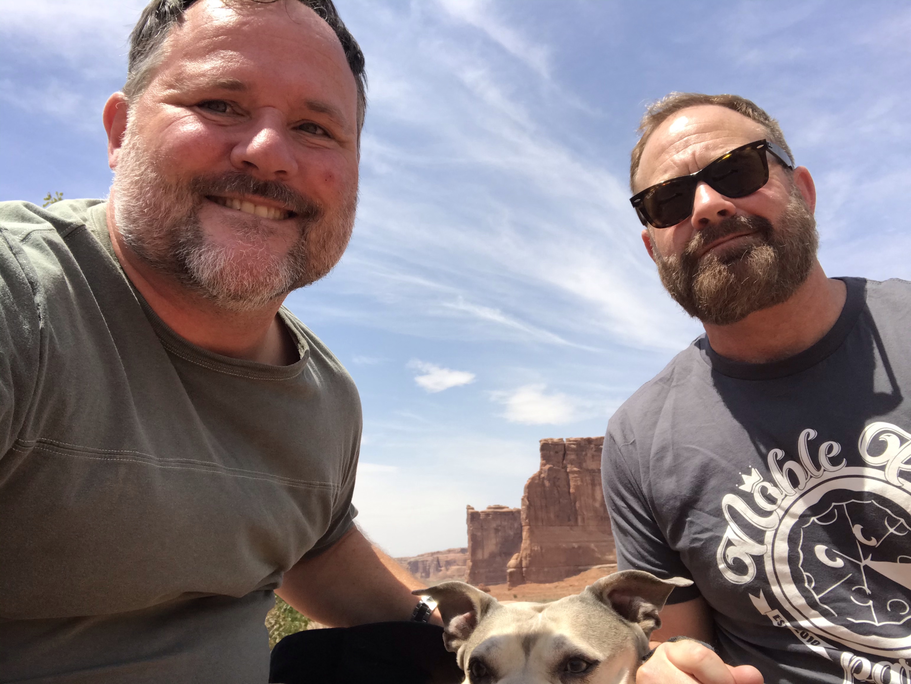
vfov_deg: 44.2
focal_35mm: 32
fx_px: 843
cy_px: 342
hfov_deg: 56.8
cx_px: 456
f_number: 2.2
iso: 25
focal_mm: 2.87
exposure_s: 1/1067
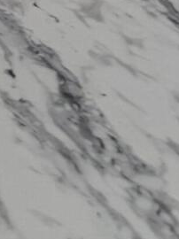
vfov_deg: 9.2
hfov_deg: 7.8
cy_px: -449
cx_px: -216
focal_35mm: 178
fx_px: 1229
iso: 125
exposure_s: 1/120
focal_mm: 6.76
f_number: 1.78
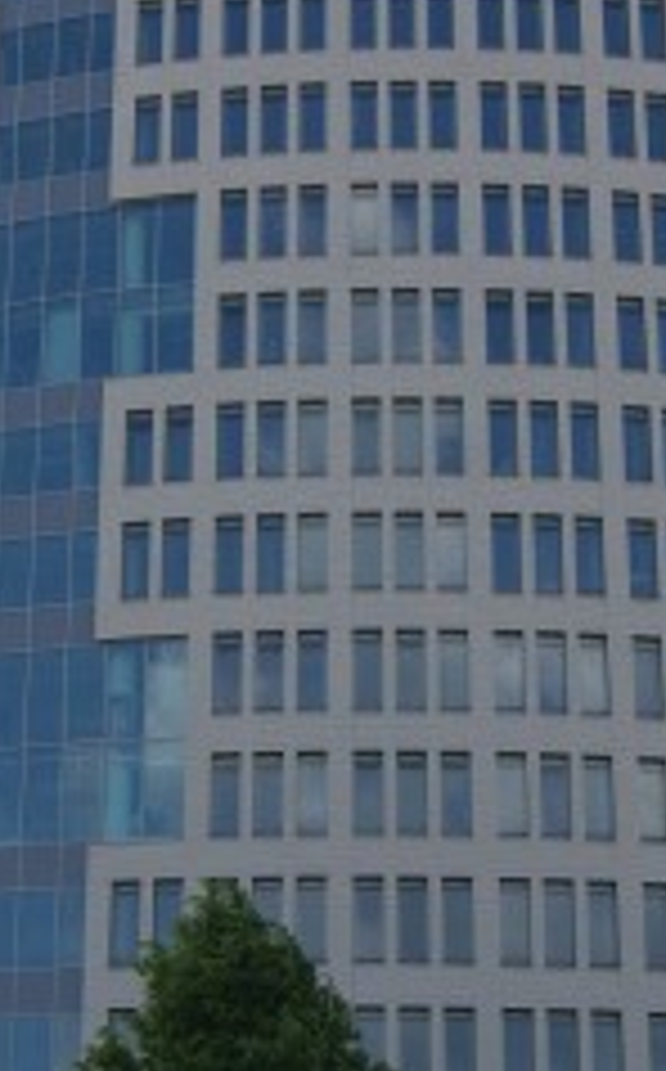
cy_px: 572
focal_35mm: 85
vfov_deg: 24.4
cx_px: 164
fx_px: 2477
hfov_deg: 15.2
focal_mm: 22
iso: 100
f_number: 10
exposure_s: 1/100
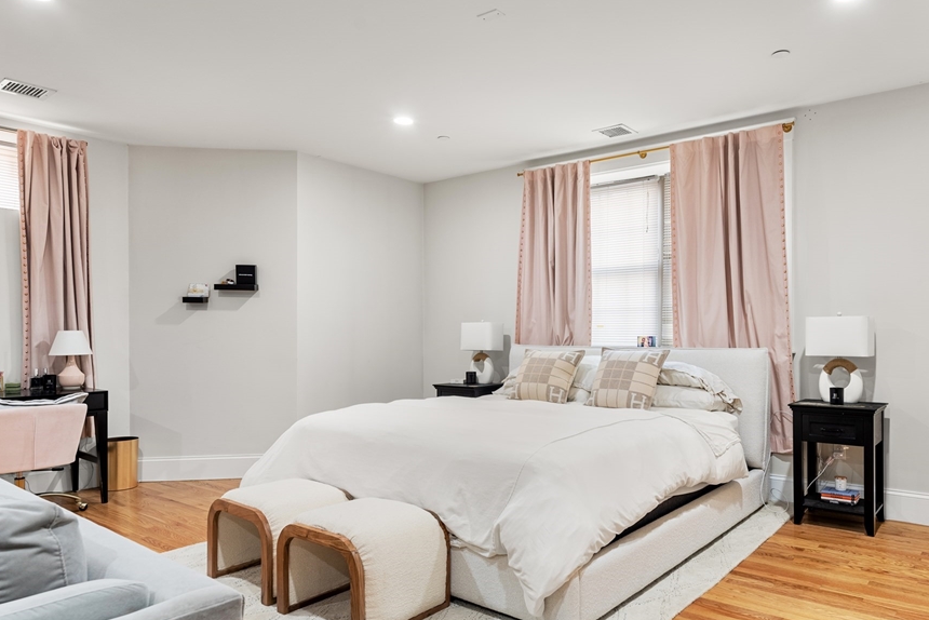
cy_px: 335
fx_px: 645
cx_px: 533
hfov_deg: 71.1
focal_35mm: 25
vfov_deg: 51.3
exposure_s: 1
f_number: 7.1
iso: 320
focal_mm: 21
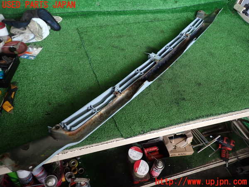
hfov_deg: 69.4
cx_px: 124
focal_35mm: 25
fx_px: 180
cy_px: 94
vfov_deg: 54.9
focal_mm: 4.5
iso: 125
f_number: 2
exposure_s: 1/60
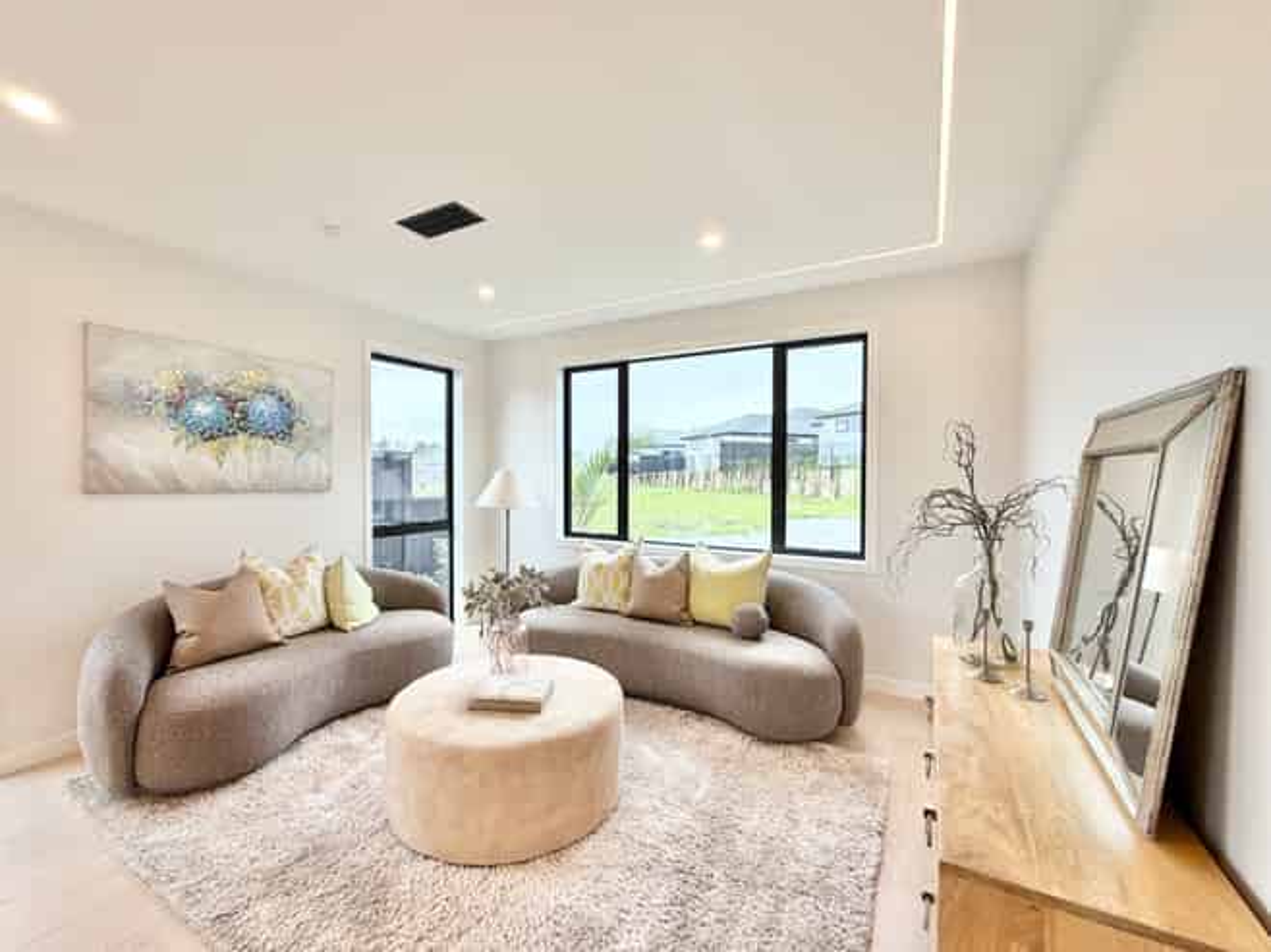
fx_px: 514
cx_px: 636
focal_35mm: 14
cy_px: 476
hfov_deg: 102.1
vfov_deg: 85.6
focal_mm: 2.22
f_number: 2.2
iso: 80
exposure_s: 1/121
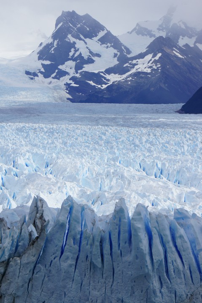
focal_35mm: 148
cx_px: 101
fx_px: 1252
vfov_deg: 13.8
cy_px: 152
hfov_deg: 9.2
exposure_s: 1/640
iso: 200
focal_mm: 99
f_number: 13
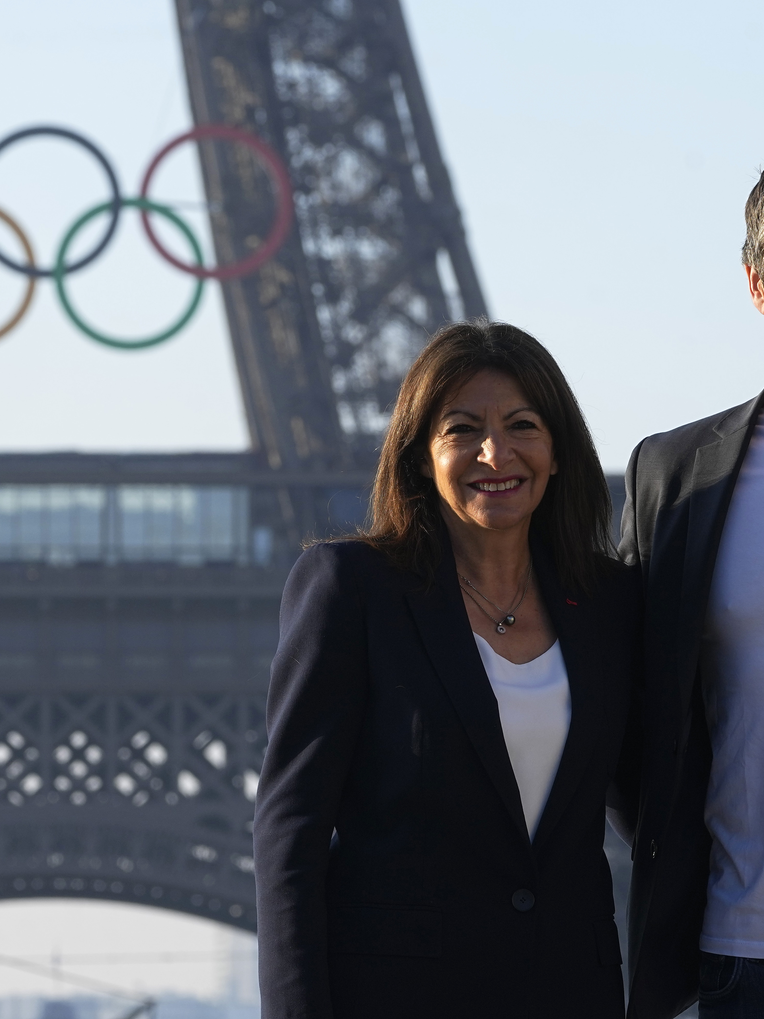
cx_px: 363
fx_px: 6798
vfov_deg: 8.6
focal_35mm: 231
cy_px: 509
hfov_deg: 6.4
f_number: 11
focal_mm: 160
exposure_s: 1/250
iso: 320
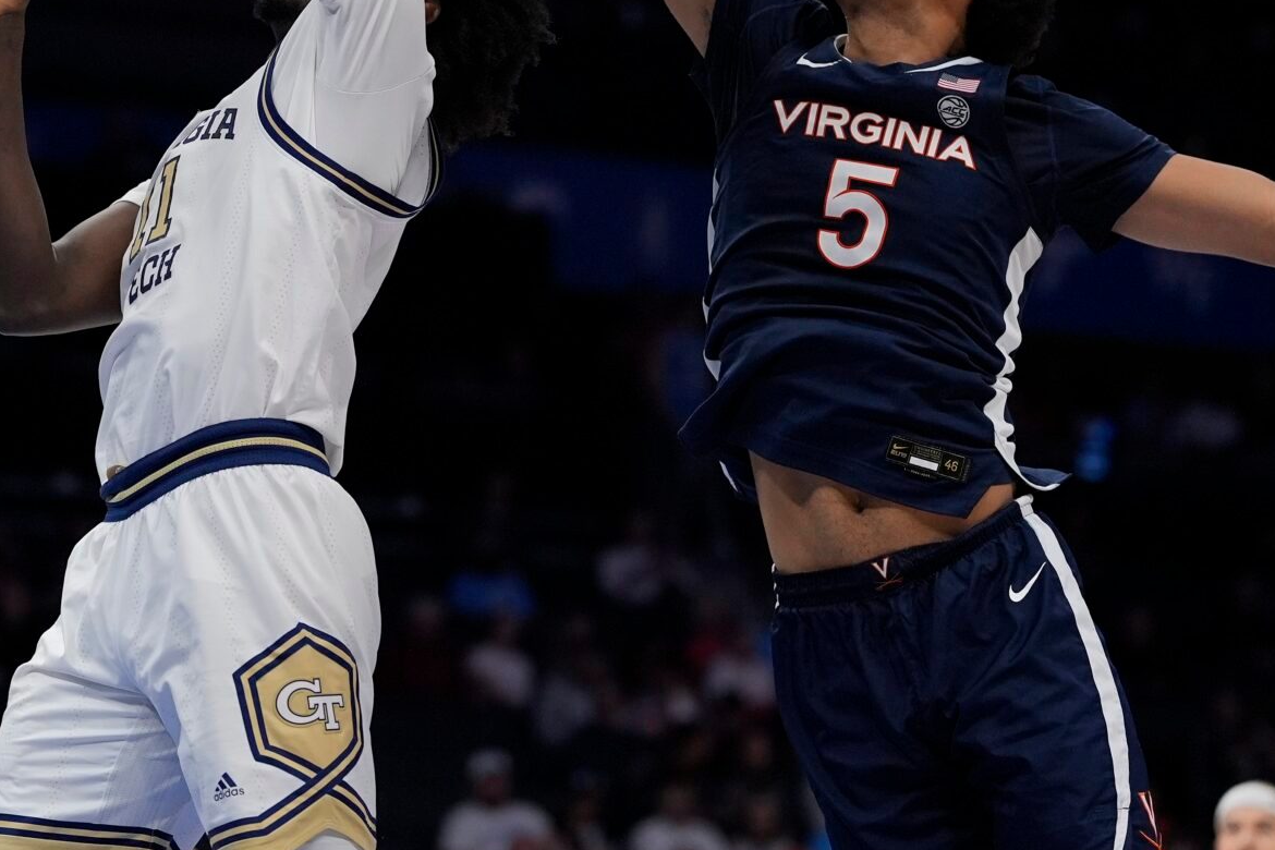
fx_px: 6587
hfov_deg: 11.0
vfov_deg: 7.3
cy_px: -59
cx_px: 415
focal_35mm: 186
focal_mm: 85
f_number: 2
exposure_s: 1/2500
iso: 1600
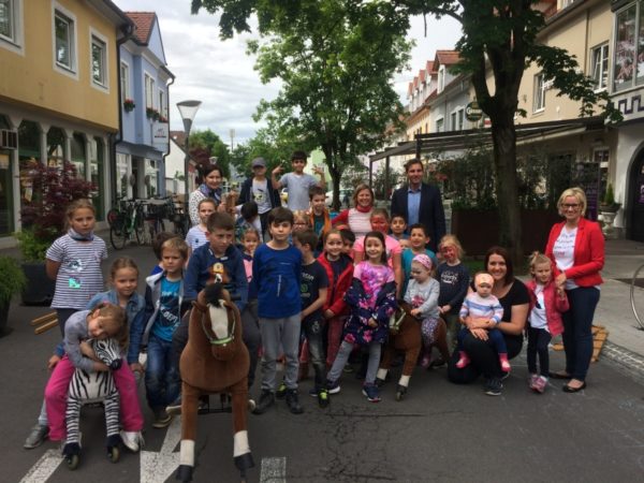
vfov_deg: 48.2
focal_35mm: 29
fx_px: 540
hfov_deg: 61.7
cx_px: 322
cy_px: 242
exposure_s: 1/805
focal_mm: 4.15
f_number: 2.2
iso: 32
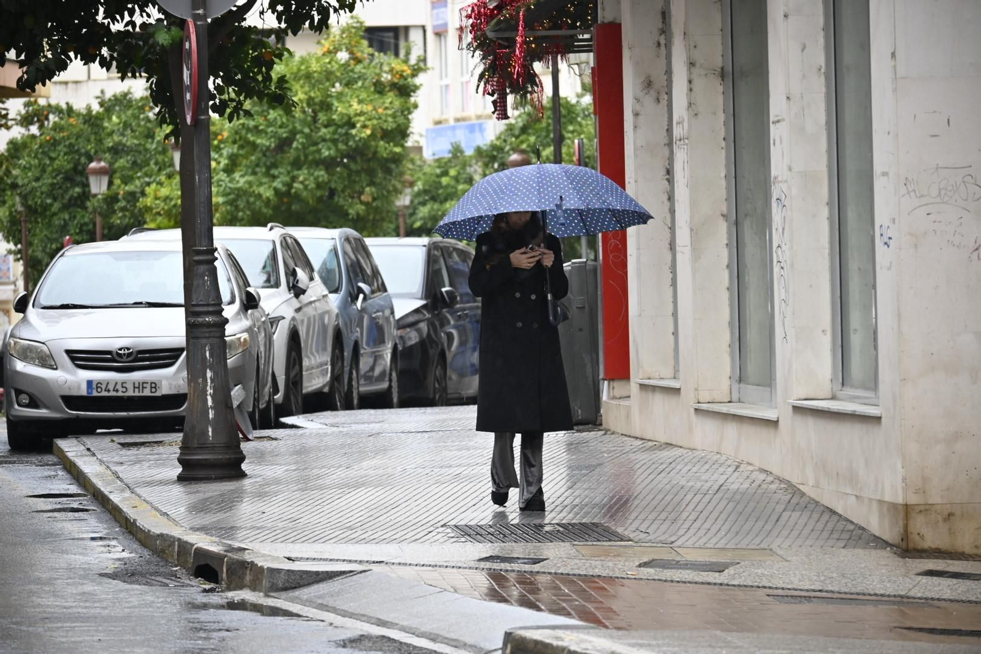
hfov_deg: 9.5
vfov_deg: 6.3
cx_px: 490
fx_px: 5927
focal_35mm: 218
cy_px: 327
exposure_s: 1/160
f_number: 5.3
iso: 800
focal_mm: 145
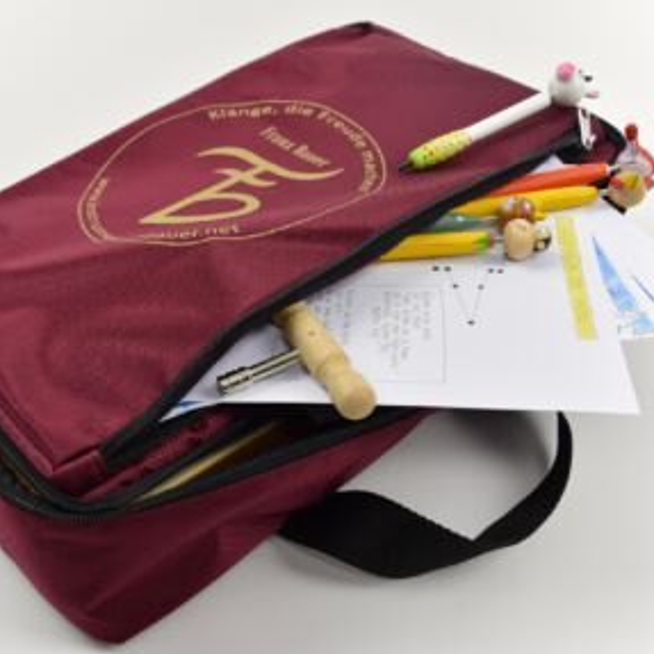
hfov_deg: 38.2
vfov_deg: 38.3
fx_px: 940
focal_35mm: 44
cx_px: 255
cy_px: 324
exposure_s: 1/125
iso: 400
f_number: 5.6
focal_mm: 22
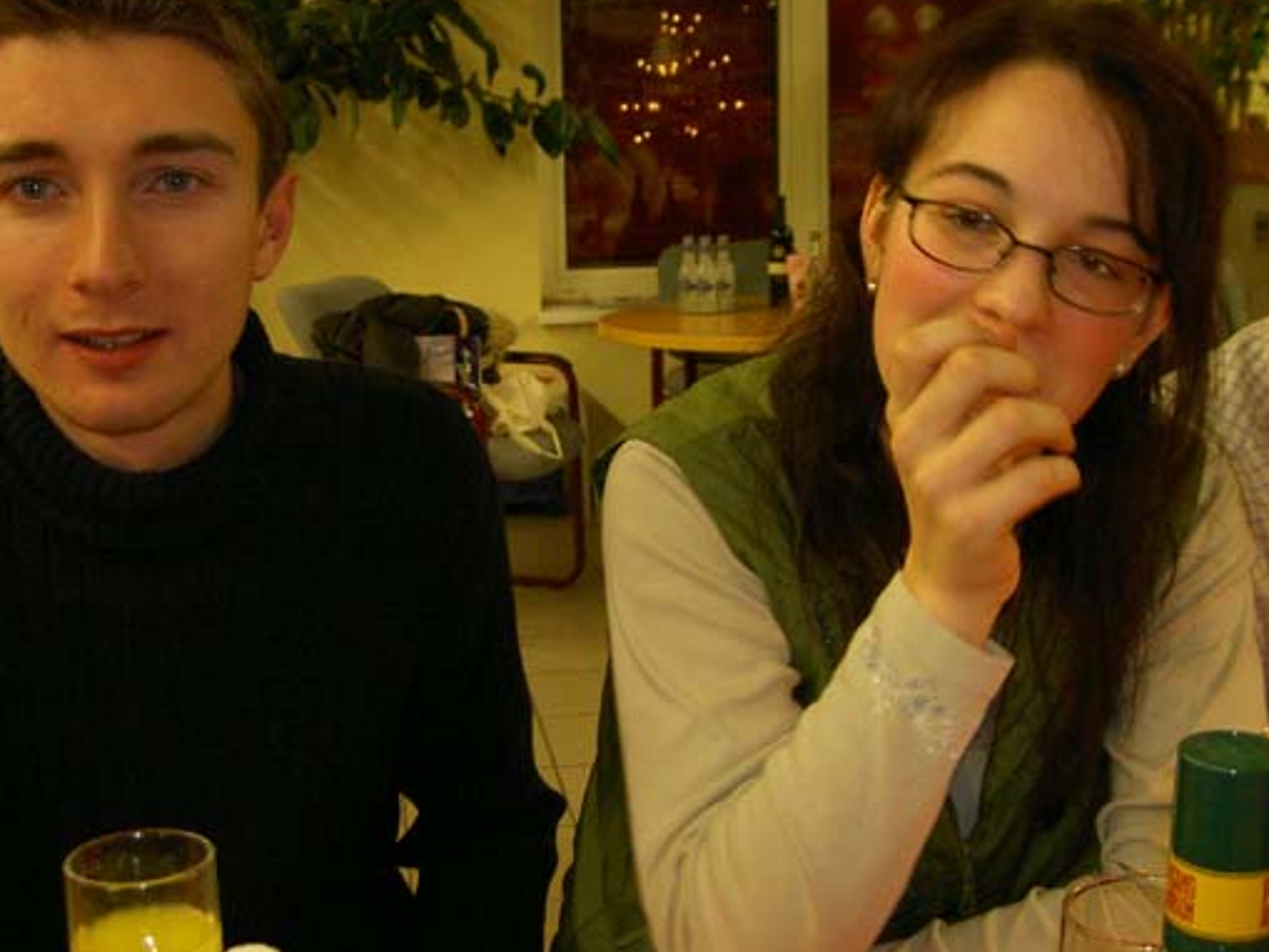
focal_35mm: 46
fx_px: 1687
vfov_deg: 31.5
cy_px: 406
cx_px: 568
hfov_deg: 41.2
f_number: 2.8
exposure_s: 1/59.5
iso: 100
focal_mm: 8
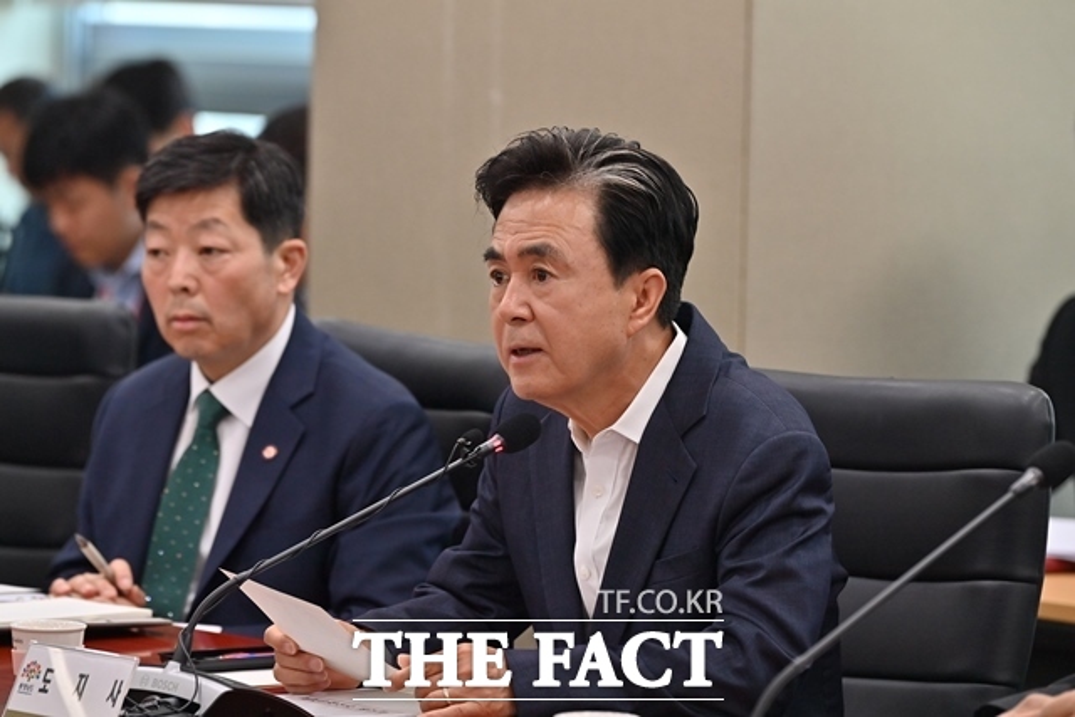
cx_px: 538
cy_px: 358
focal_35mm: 200
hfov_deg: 10.3
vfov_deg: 6.9
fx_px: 5973
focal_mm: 200
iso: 1000
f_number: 5
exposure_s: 1/200
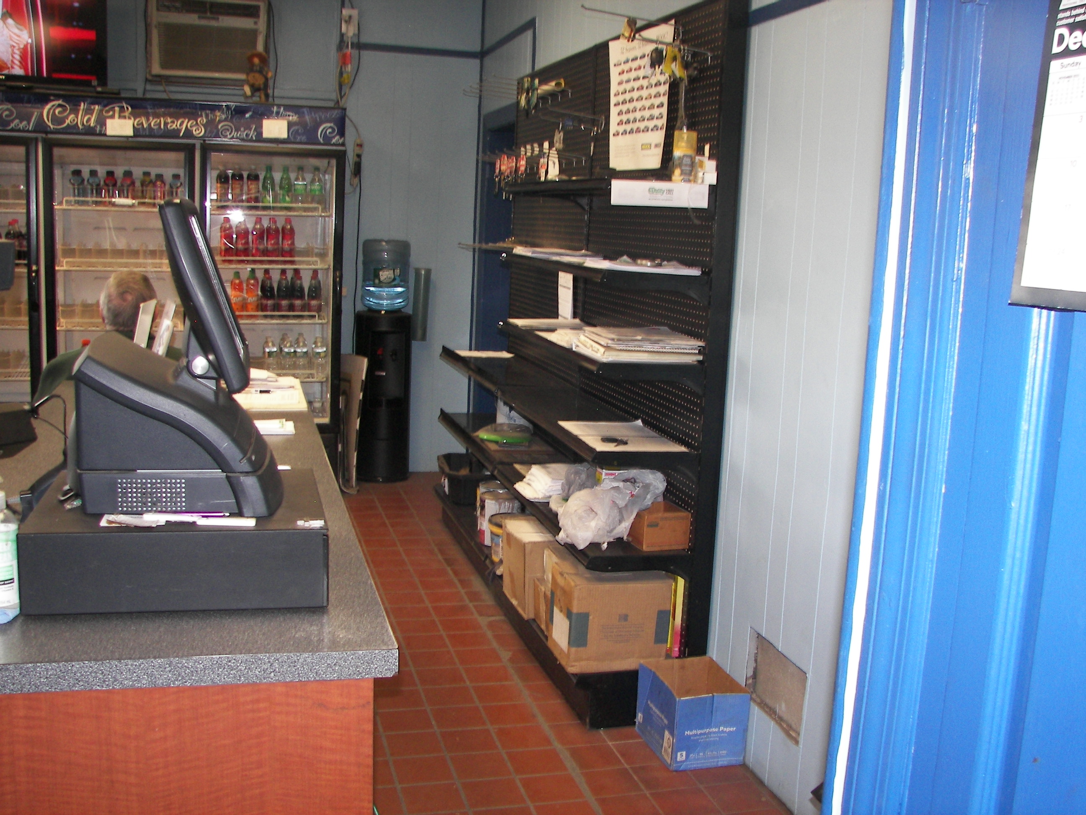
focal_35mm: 36
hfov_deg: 51.4
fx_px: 1129
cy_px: 408
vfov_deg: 39.7
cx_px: 543
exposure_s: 1/30
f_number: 2.8
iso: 100
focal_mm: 6
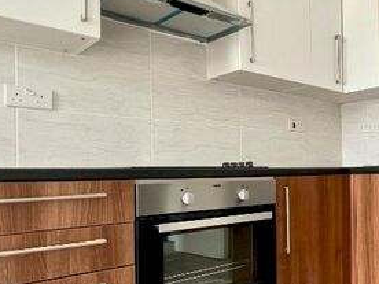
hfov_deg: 46.6
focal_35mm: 33
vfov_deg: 42.7
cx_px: 376
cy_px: 171
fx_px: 361
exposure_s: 1/99
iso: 200
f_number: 1.8
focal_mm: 1.57
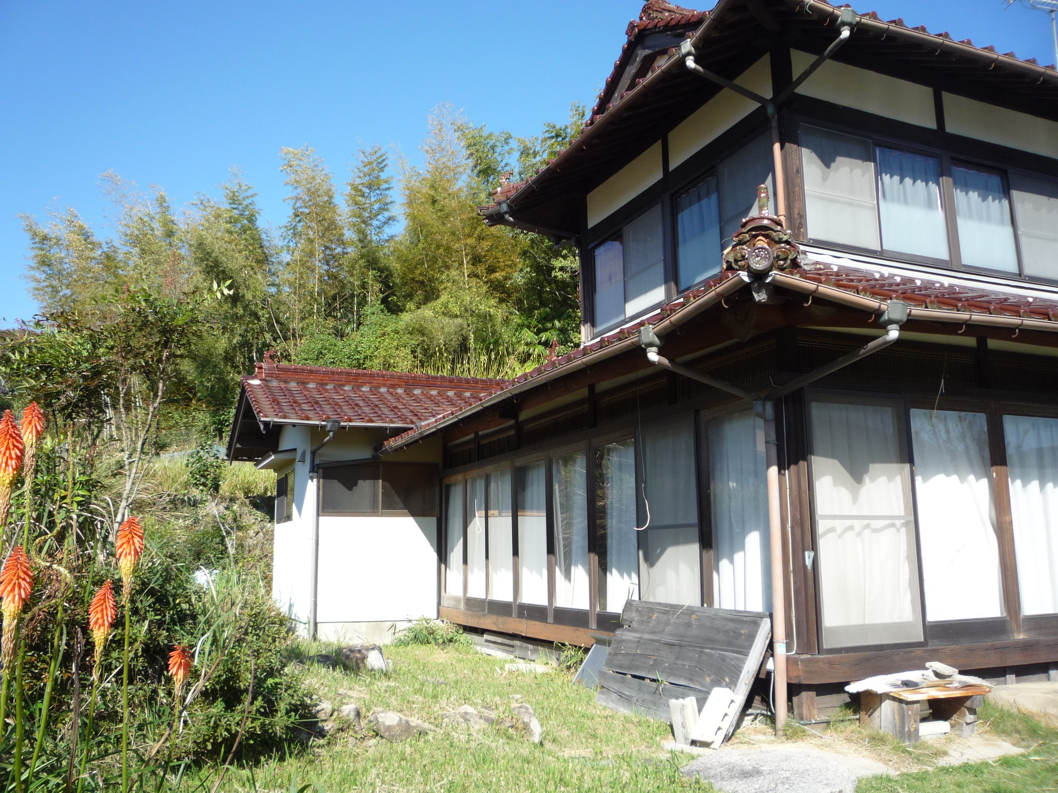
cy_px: 396
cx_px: 529
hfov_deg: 60.0
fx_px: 917
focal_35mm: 30
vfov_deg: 46.8
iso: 100
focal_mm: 5.2
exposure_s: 1/500
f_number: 3.3
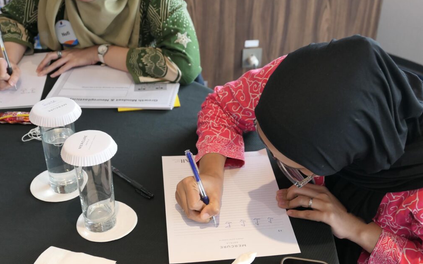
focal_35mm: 52
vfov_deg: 24.9
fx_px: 599
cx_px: 214
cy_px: 133
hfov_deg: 38.9
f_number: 2.8
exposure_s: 1/100
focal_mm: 18.3
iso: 400
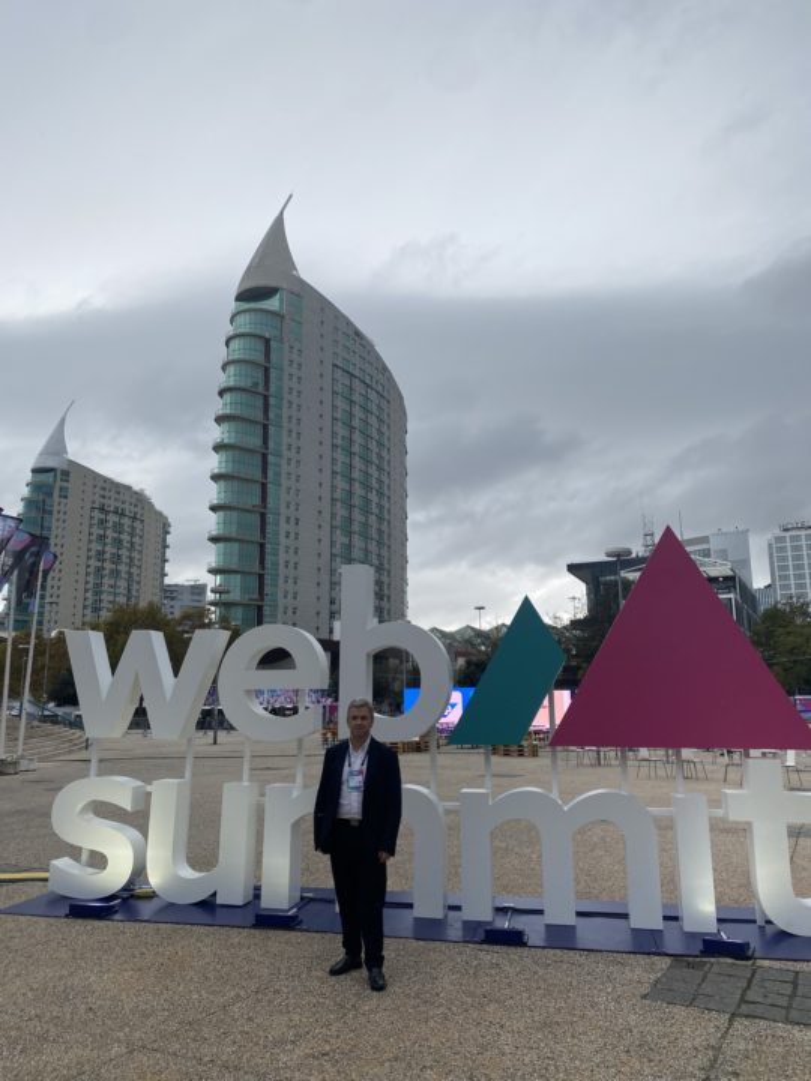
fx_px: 812
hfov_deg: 53.1
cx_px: 406
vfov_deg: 67.3
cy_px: 540
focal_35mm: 26
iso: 32
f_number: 1.8
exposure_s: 1/1135
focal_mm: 4.25
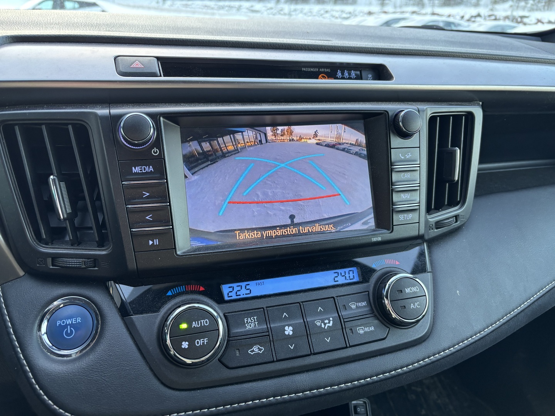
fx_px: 417
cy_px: 208
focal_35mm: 26
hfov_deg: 67.3
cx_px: 278
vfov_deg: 53.1
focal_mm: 5.96
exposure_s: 1/80
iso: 125
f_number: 1.6
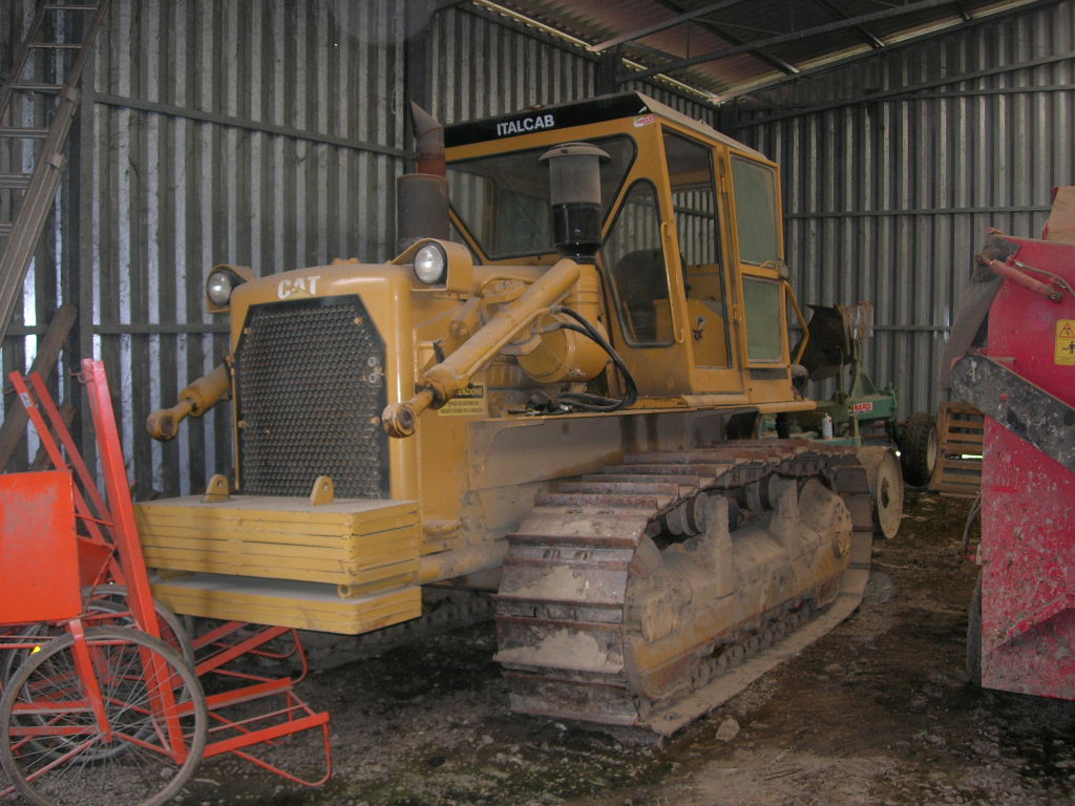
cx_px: 538
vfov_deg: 37.7
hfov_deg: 49.0
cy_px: 403
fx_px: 1180
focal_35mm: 38
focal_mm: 7.8
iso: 74
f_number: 2.8
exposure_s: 1/60.1
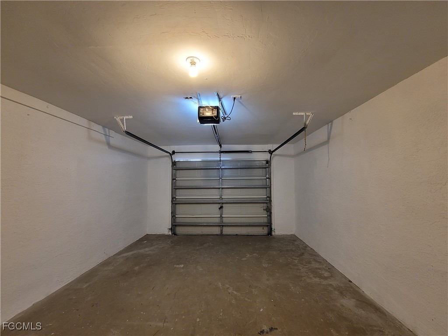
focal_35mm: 13
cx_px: 224
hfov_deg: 106.2
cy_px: 168
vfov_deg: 89.9
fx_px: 168
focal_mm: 2.2
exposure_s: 1/40
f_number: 2.2
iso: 320
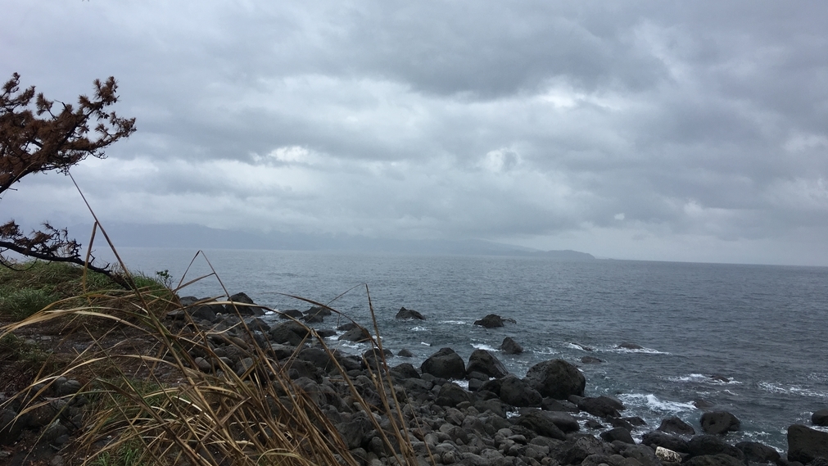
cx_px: 409
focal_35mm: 32
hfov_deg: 61.0
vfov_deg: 36.5
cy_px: 182
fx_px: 703
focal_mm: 4.15
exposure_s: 1/746
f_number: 2.2
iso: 25
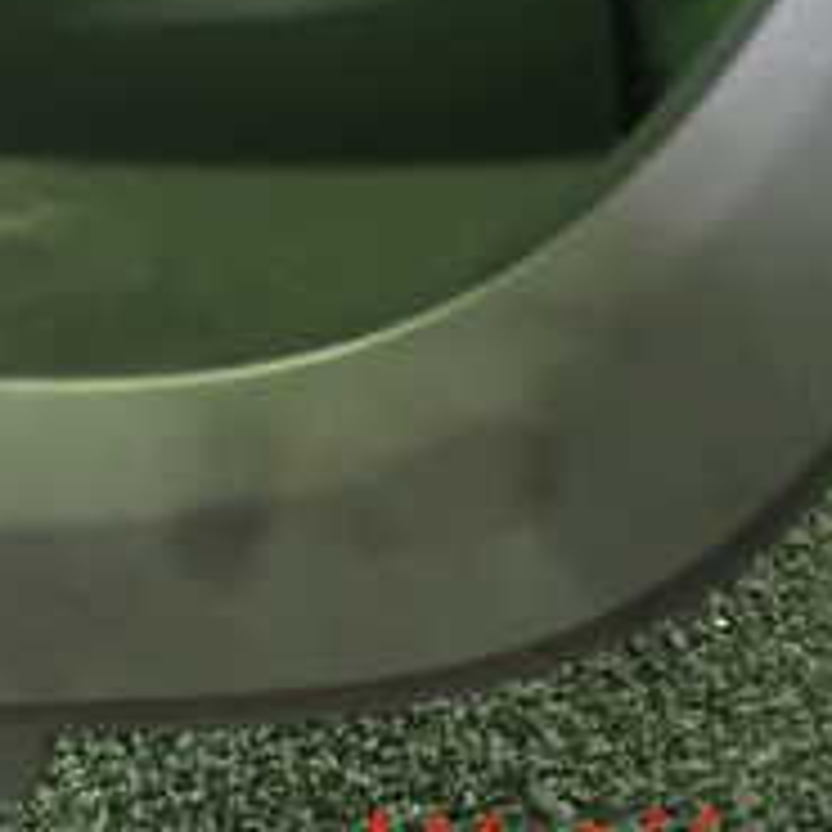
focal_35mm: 86
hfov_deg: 19.7
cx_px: 36
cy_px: -99
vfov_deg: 19.3
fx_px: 2339
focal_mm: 5.4
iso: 800
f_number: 2.3
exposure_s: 1/20
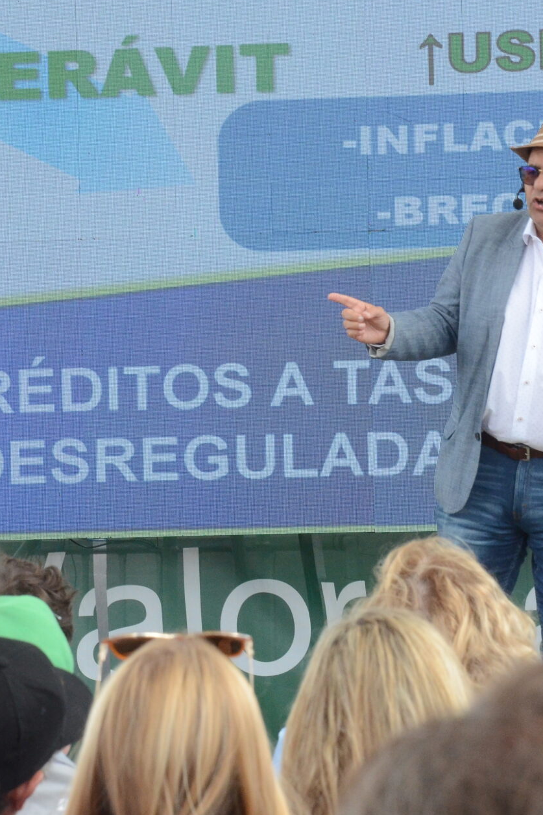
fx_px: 5180
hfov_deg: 6.0
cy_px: 286
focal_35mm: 229
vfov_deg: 9.0
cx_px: 516
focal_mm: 75
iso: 1250
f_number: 13
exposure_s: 1/250
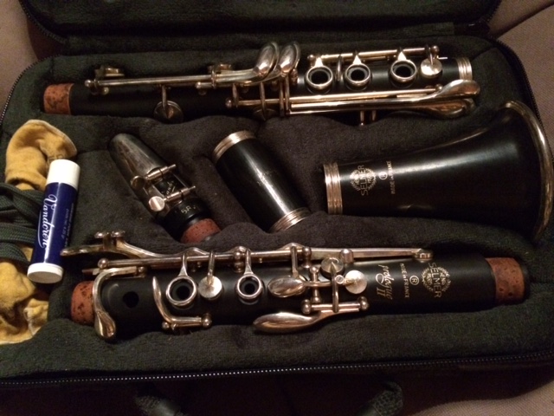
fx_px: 464
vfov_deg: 48.2
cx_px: 277
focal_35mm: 29
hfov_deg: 61.7
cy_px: 208
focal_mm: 4.15
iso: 1000
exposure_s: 1/15
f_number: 2.2
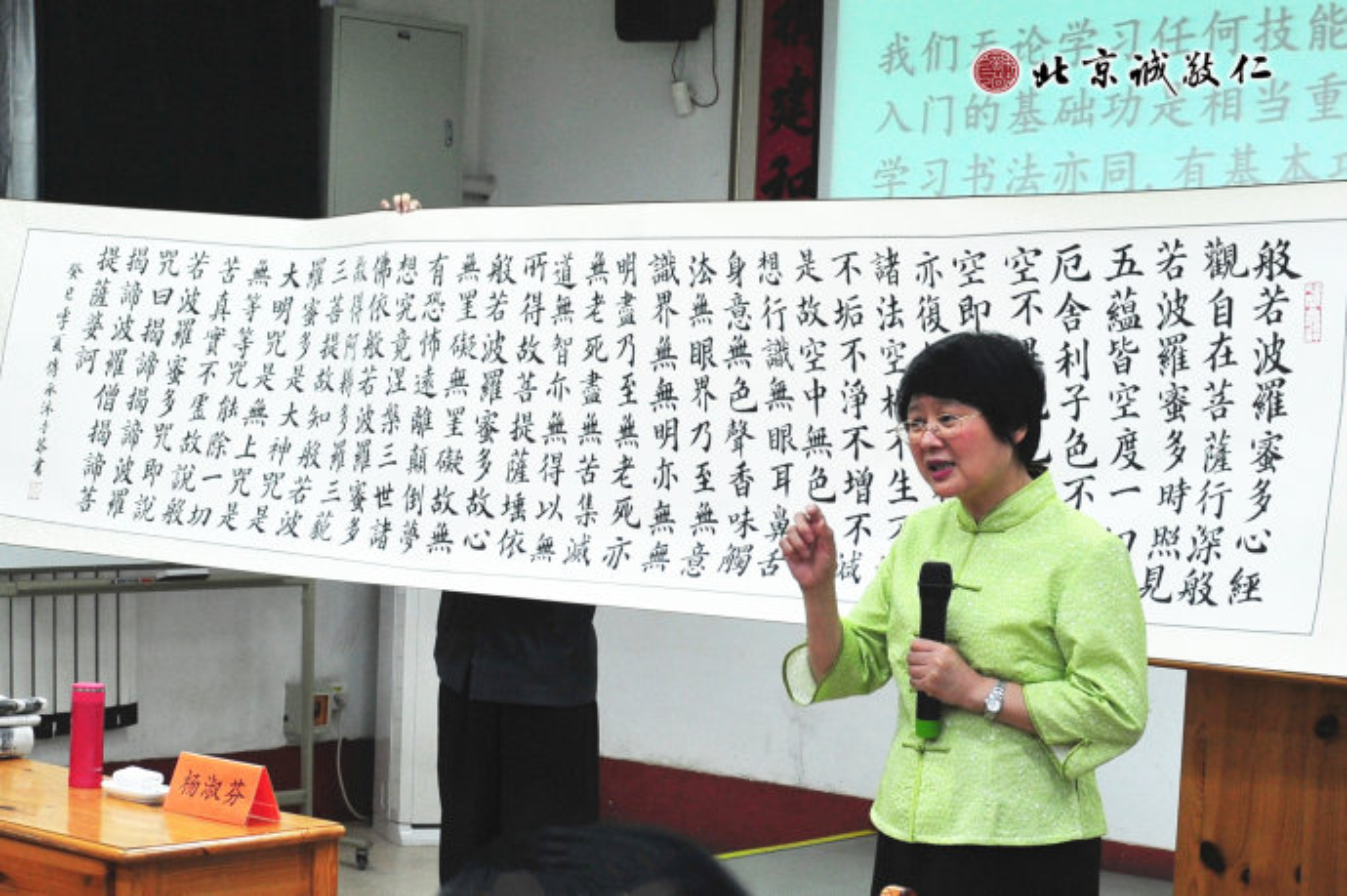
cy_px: 448
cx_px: 674
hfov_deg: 53.2
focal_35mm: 36
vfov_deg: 36.8
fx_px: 1346
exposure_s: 1/60
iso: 400
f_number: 4
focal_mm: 24
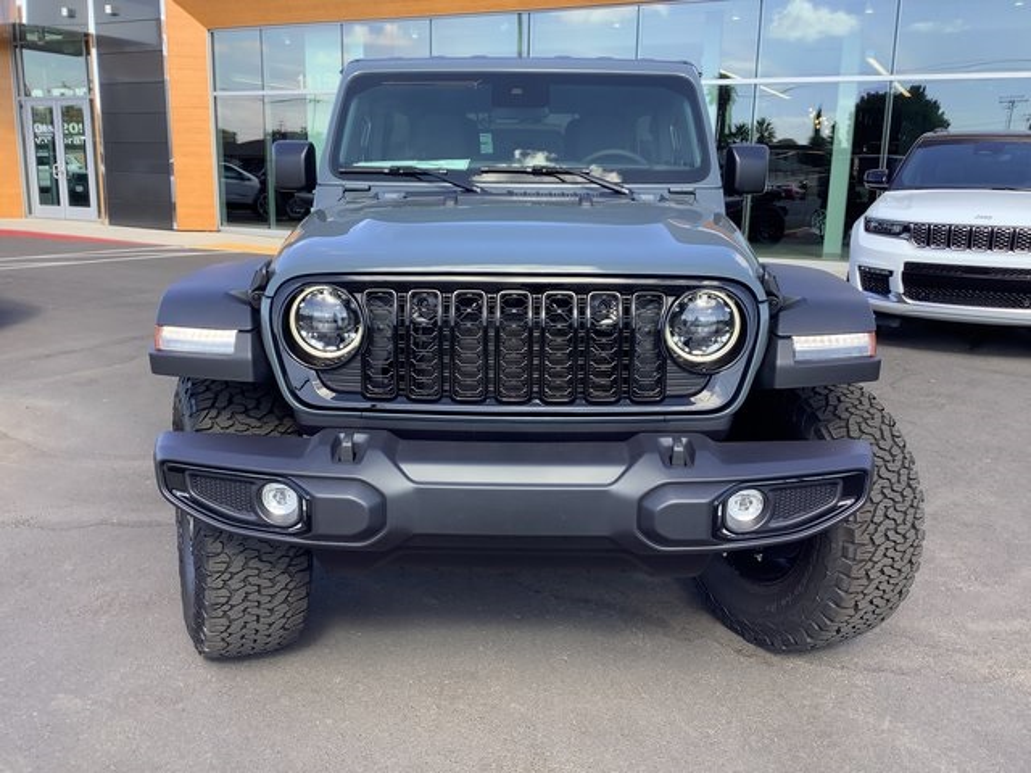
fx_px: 923
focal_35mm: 31
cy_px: 386
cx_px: 516
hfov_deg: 58.4
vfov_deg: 45.4
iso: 25
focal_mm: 3.3
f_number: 2.4
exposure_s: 1/158
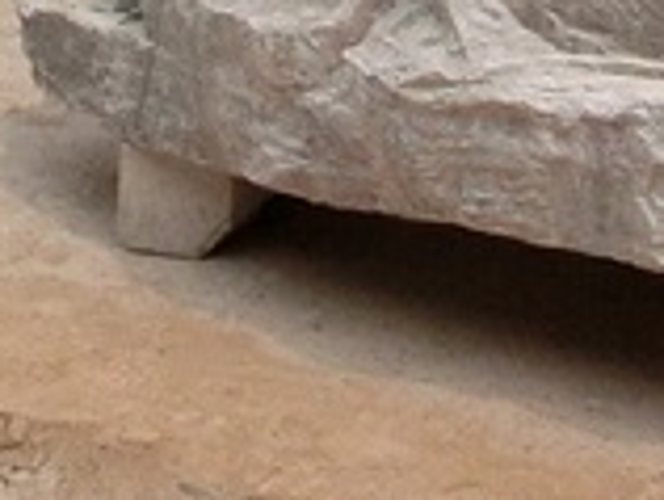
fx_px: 2478
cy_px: -658
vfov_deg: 10.2
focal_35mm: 129
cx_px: 279
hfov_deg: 15.3
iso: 250
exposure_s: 1/1000
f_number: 7.9
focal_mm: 4.24
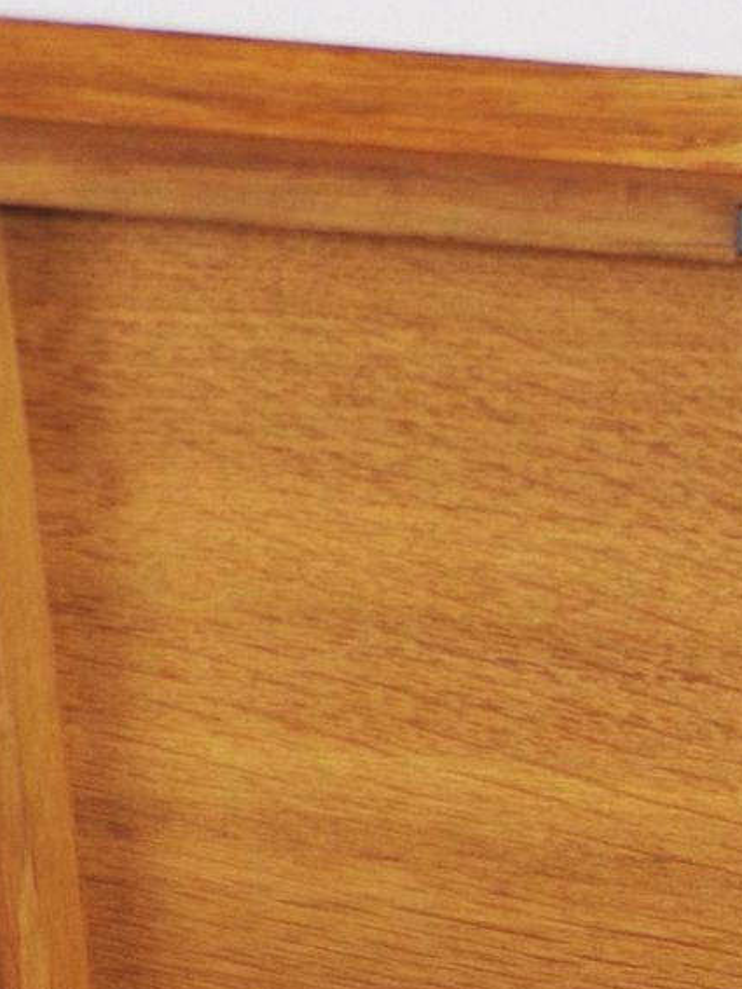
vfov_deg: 21.4
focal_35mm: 78
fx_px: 2230
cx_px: 658
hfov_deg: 18.6
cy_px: 1450
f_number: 3
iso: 80
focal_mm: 4.3
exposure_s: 1/70
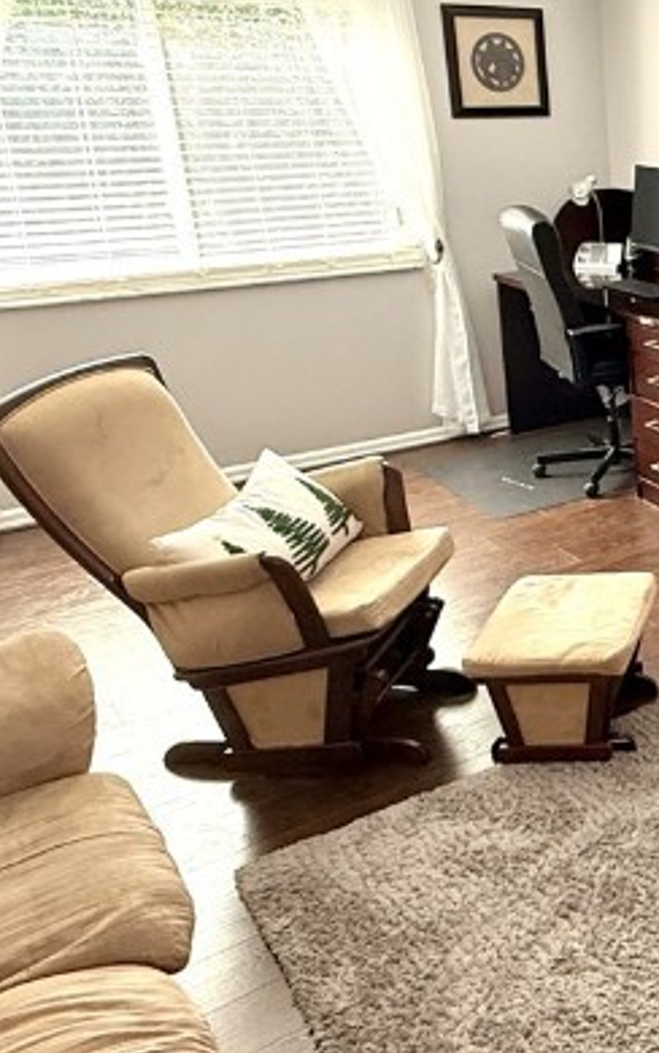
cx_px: 864
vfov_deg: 50.2
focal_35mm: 39
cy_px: 448
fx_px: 1120
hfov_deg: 27.3
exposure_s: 1/60
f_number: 2.2
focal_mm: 2.22
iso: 250
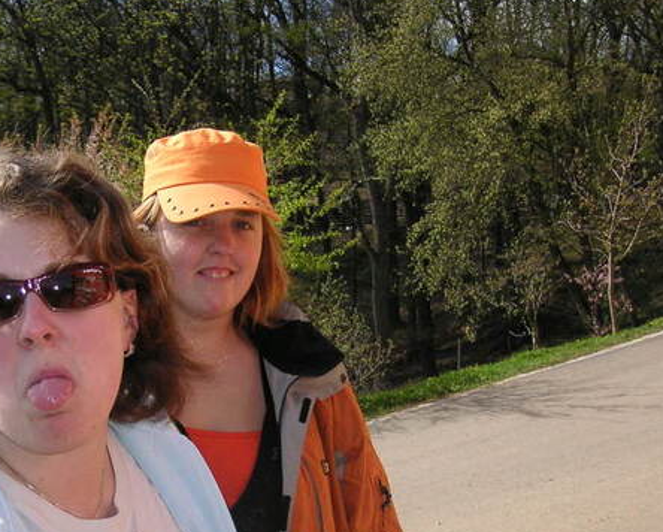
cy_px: 415
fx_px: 1277
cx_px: 191
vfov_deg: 23.2
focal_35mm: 65
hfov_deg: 28.8
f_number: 6.7
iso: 50
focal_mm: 6.1
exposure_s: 1/180
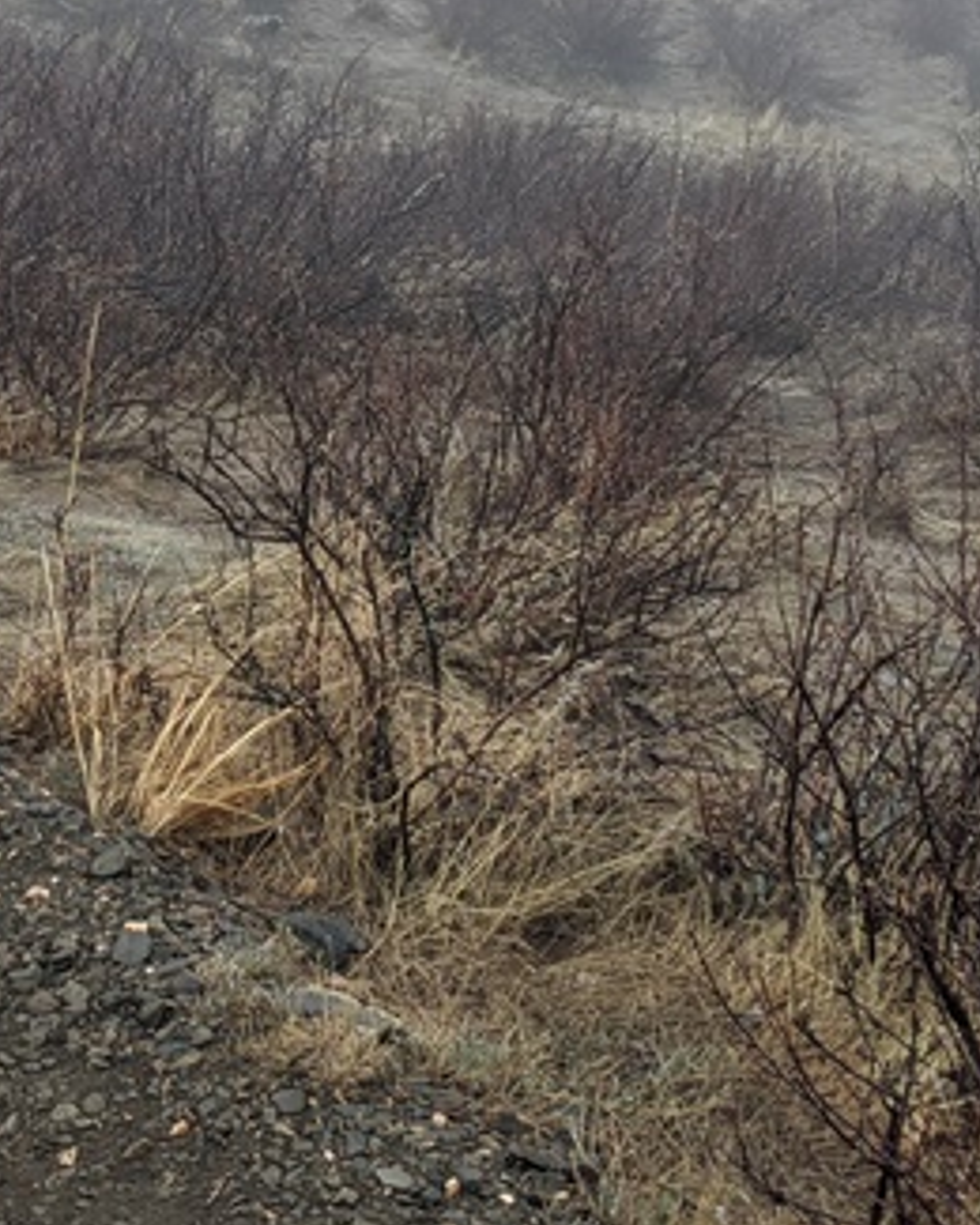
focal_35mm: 83
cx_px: 124
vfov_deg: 22.8
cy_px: 290
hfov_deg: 18.2
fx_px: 3009
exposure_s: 1/1020
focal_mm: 4.44
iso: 64
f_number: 1.8
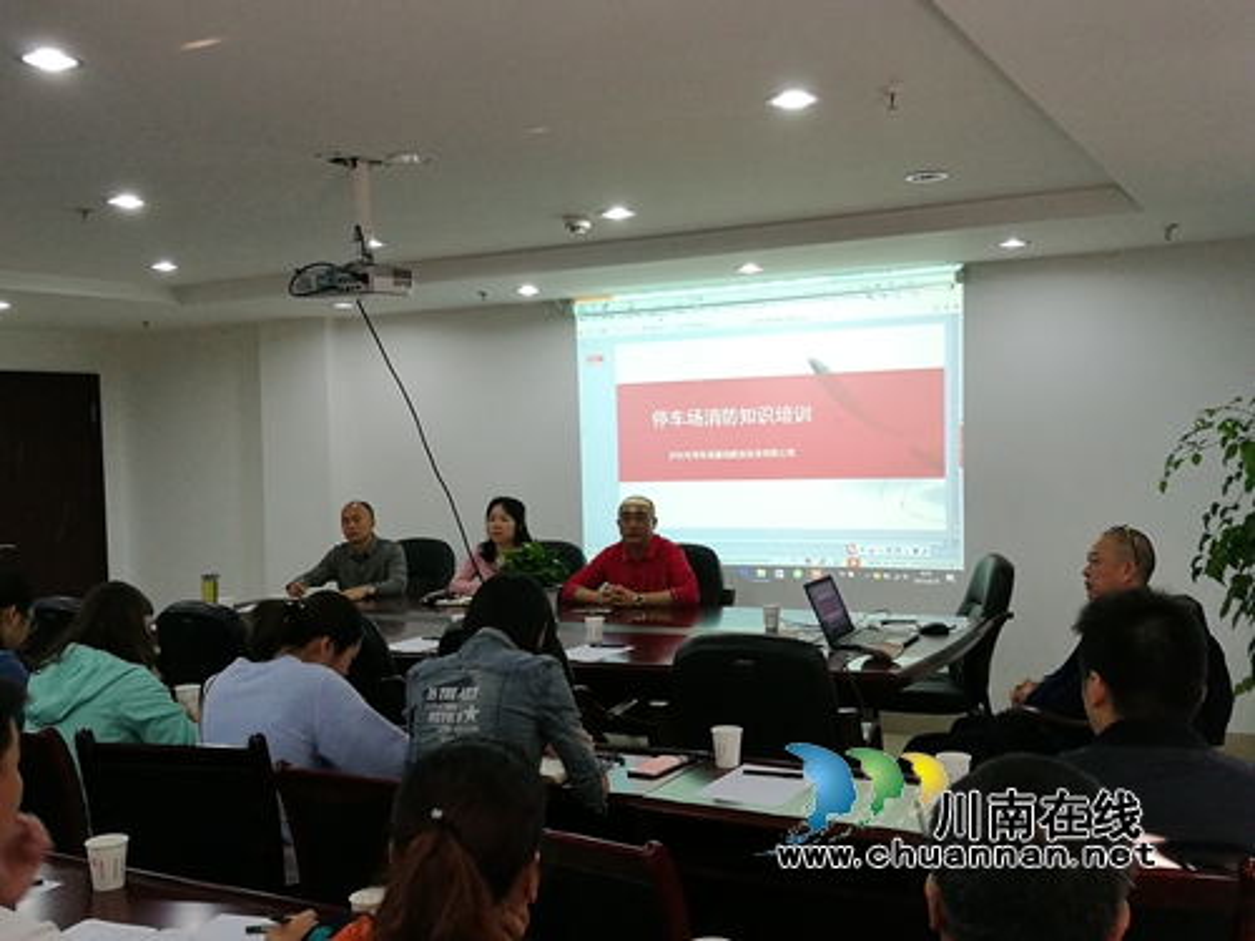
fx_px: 1305
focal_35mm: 36
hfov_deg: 51.4
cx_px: 628
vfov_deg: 39.7
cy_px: 470
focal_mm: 4.5
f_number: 2.2
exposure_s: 1/33.3
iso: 200
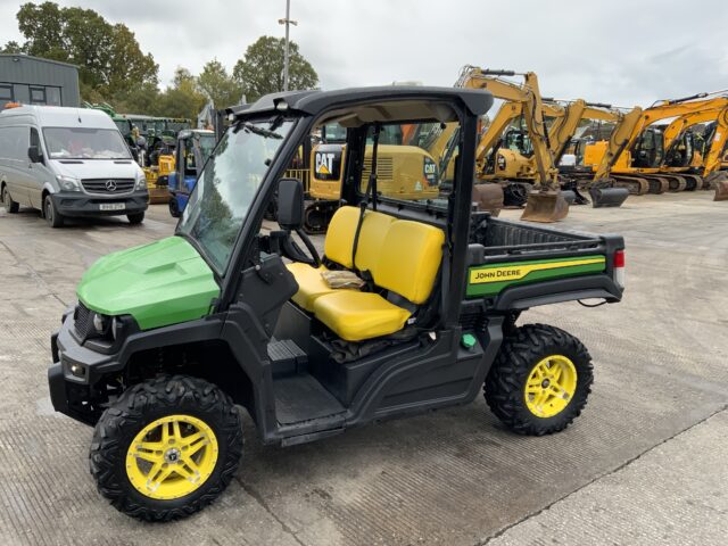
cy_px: 273
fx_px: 610
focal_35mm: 29
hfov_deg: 61.7
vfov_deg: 48.2
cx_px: 364
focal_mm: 3
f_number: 1.8
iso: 16
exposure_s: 1/136
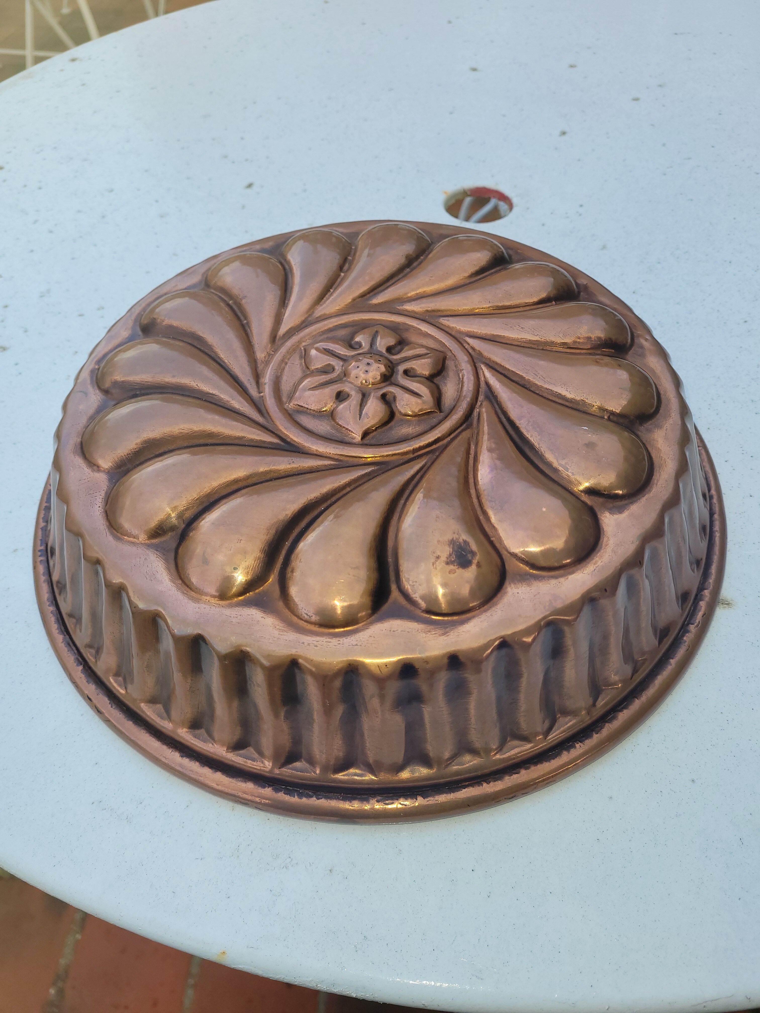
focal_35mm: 26
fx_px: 761
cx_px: 380
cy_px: 506
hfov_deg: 53.1
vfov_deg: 67.3
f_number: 1.8
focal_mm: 5.4
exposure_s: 1/394
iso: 40
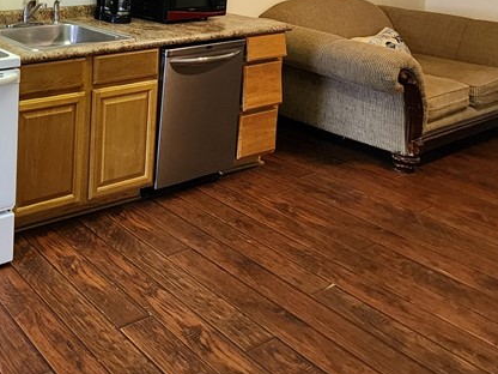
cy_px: -13
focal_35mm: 32
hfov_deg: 42.5
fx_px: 460
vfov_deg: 38.4
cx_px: -67
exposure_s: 1/40
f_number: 2.2
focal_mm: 2.2
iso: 320
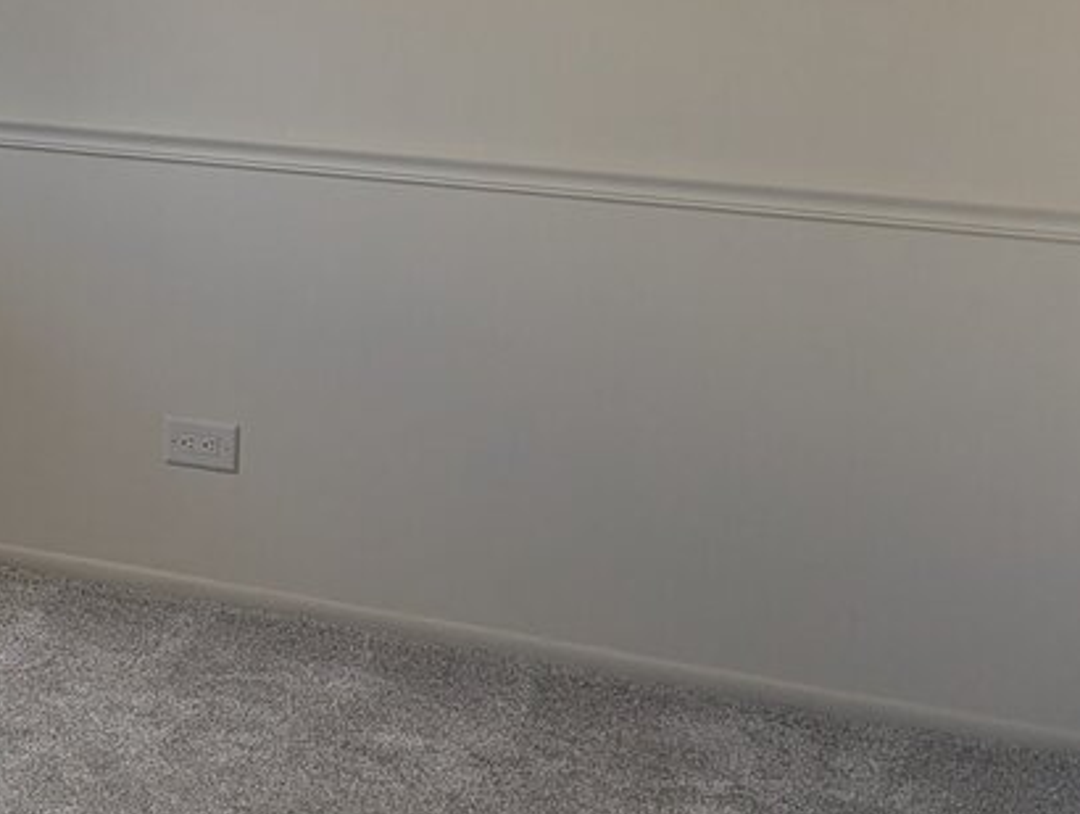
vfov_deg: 17.5
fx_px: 2625
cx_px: -321
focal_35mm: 84
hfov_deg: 21.1
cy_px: 232
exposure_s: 1/214
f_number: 1.85
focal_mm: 6.81
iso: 47
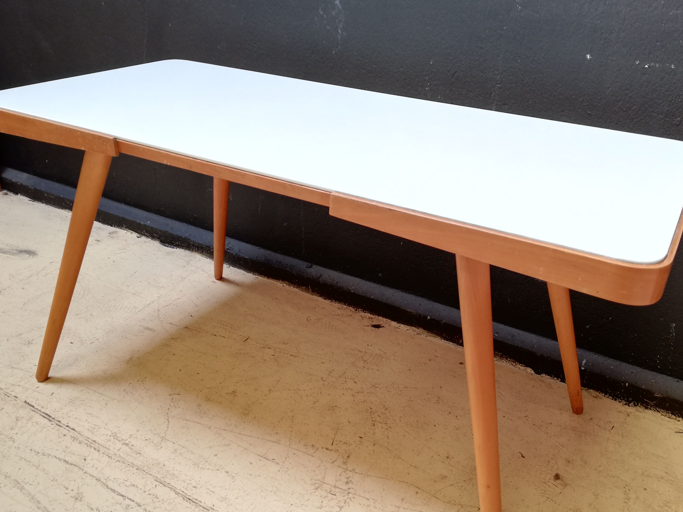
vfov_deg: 44.1
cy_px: 270
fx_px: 631
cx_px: 357
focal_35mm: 32
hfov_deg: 56.8
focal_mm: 3.81
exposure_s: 1/100
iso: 100
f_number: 2.2
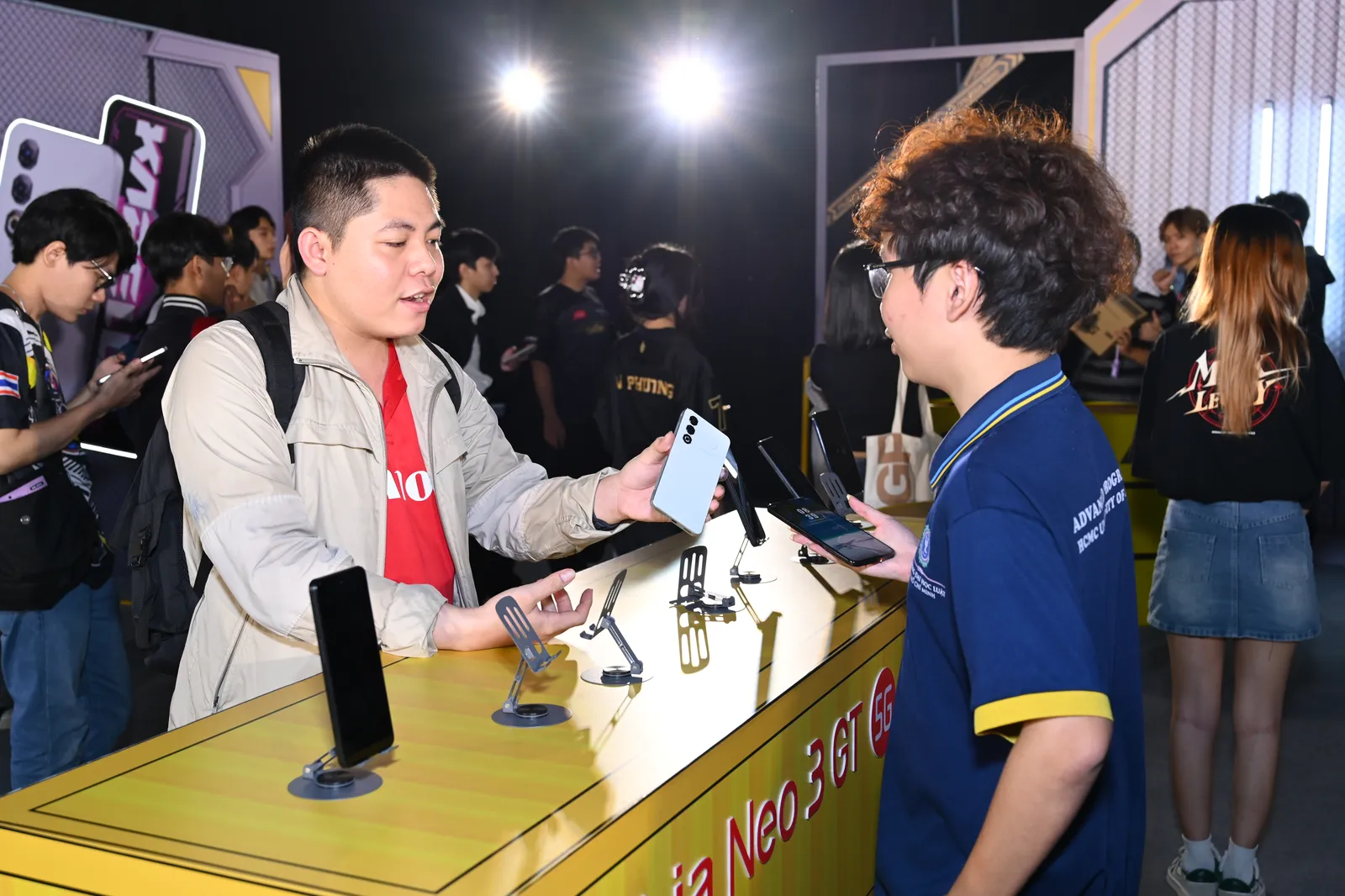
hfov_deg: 49.6
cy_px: 448
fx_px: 1457
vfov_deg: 34.2
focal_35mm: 39
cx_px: 672
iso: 500
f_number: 5
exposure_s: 1/60
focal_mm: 39
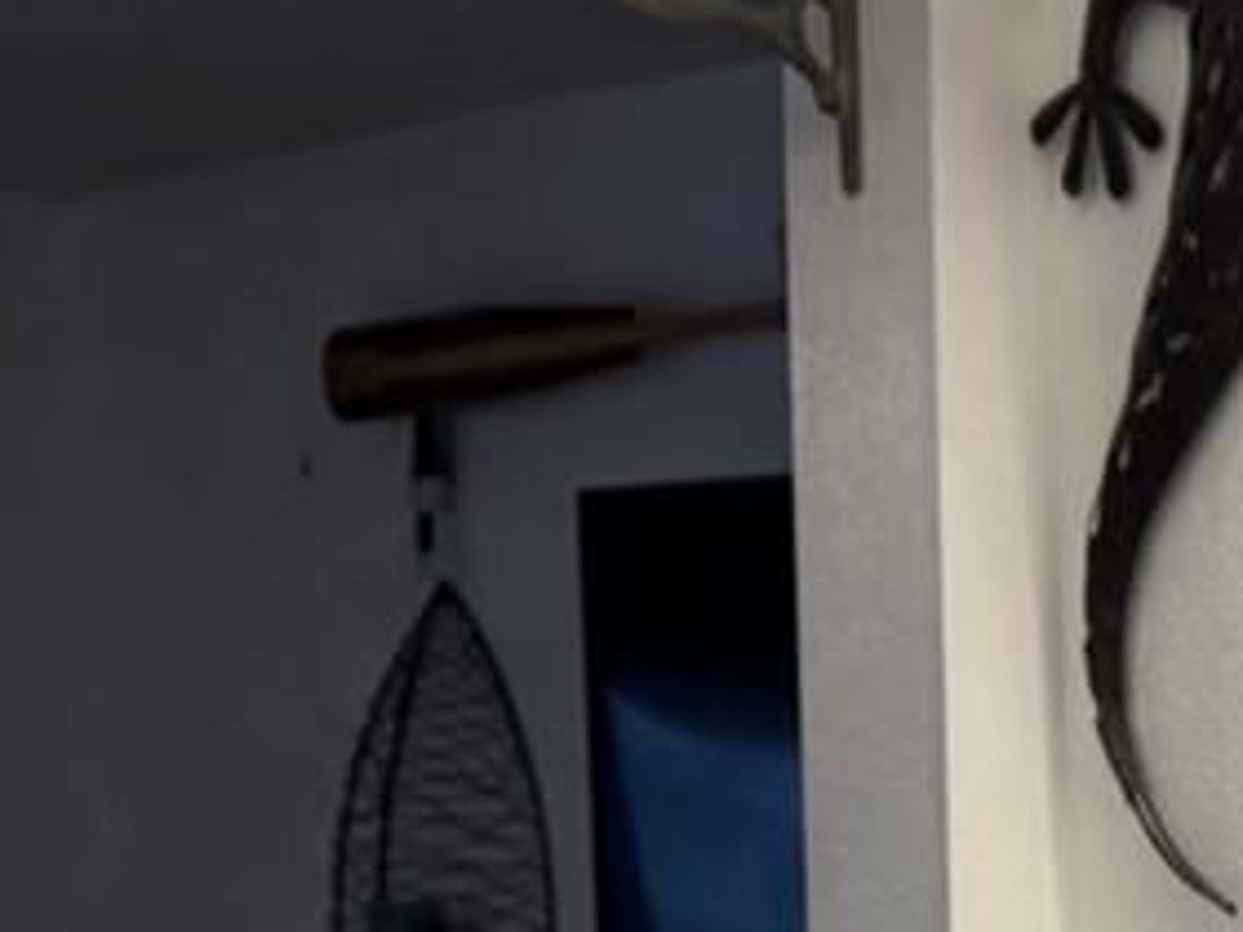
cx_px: 2340
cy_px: 1540
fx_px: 4919
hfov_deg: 12.9
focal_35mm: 137
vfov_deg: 10.3
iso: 160
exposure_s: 1/120
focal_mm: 6.76
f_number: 1.78
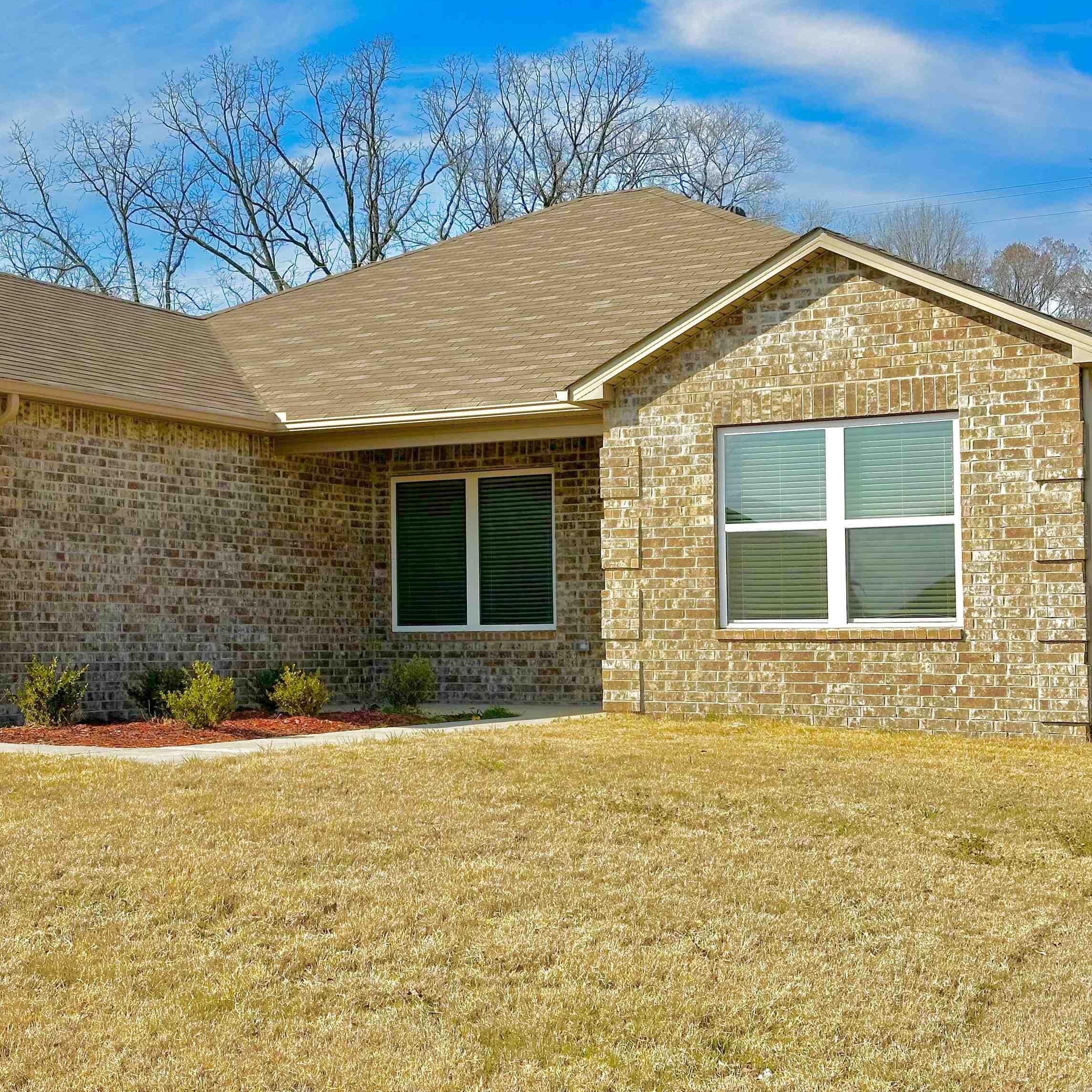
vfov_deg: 30.0
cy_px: 543
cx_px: 382
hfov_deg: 29.9
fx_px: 2034
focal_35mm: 57
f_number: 1.78
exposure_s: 1/4016
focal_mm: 6.86
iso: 64
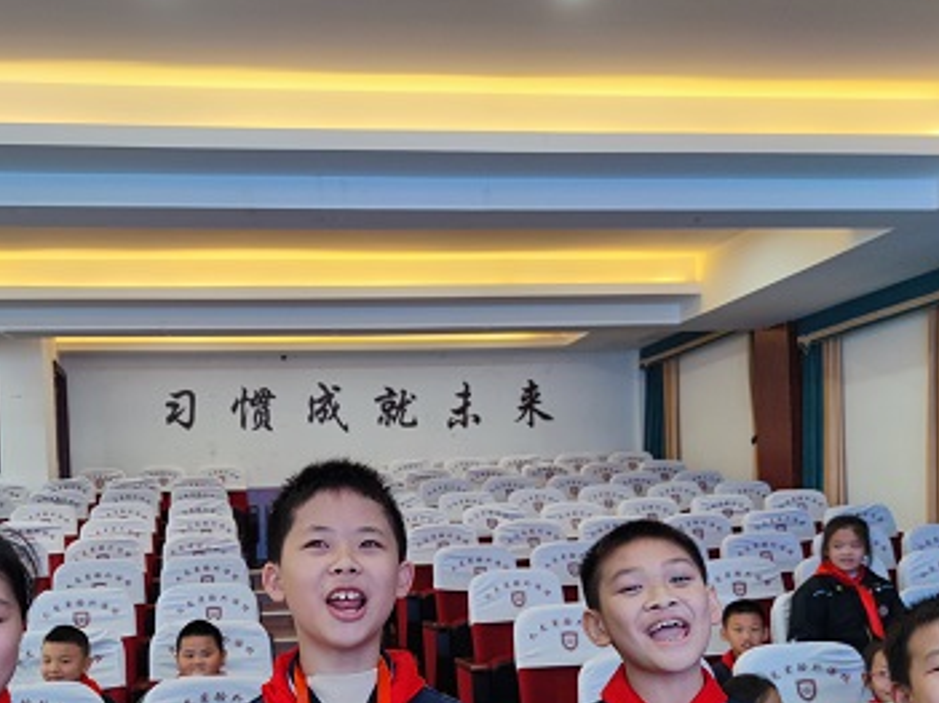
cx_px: 396
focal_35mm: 41
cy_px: 559
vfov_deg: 34.1
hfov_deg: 45.6
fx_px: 1112
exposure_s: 1/100
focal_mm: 6.72
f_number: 1.69
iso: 187
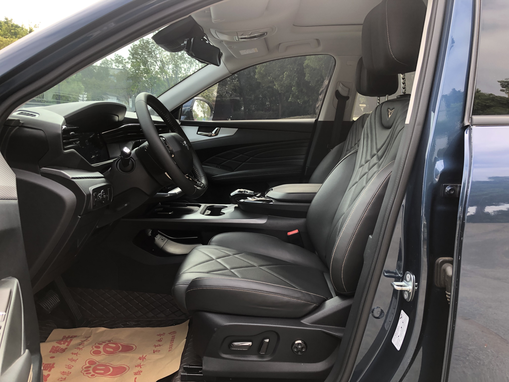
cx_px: 254
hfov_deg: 63.4
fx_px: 412
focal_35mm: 28
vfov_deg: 49.7
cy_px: 191
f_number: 1.8
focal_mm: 3.99
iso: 25
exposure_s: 1/120
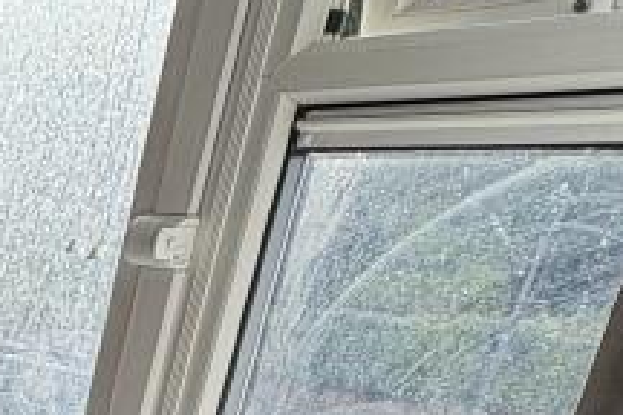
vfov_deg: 17.6
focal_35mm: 69
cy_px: 628
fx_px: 1194
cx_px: -600
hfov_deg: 19.0
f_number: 2.2
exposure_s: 1/100
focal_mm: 2.22
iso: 64
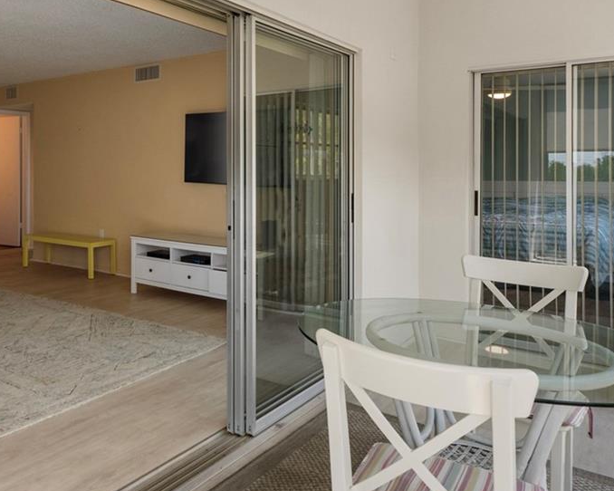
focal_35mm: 31
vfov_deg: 46.7
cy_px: 189
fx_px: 563
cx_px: 135
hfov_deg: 53.9
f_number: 8
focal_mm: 14
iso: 800
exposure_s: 1/800
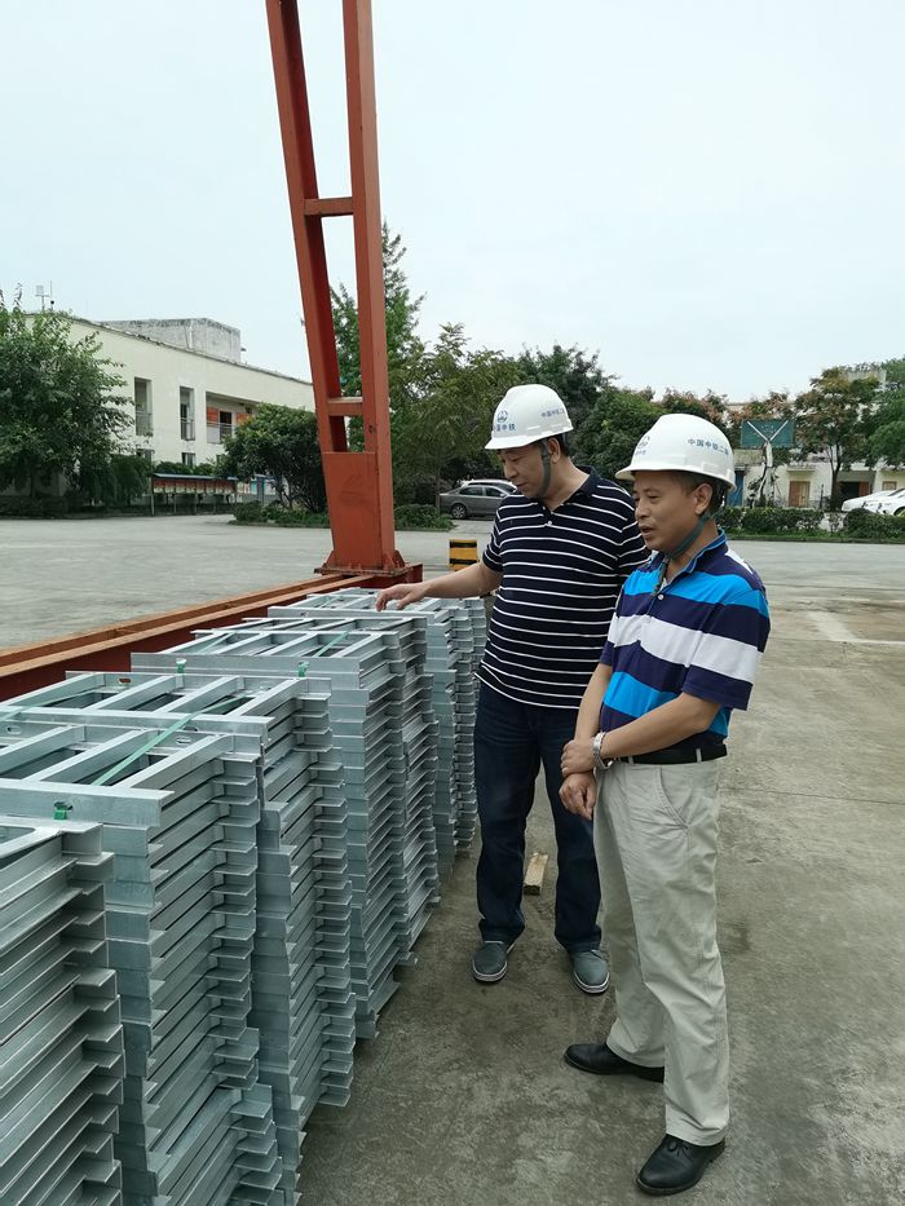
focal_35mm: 27
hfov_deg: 51.4
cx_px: 452
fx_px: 941
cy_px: 603
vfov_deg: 65.3
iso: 50
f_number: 1.6
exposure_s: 1/1224
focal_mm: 5.56
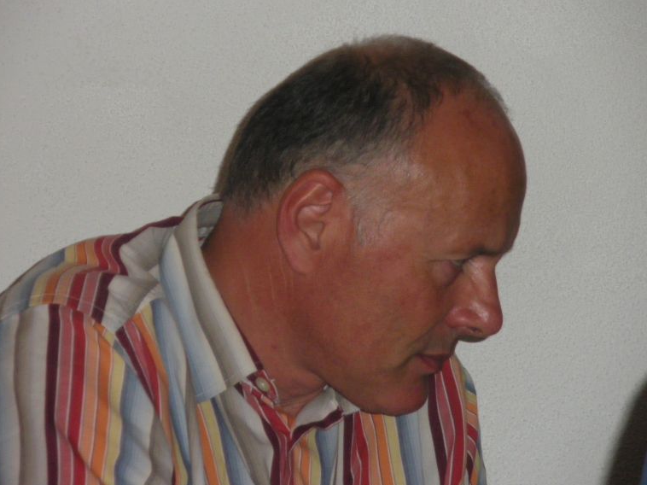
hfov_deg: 10.4
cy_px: 242
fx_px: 3550
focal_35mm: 190
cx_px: 319
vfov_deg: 7.8
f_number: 5.6
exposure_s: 1/250
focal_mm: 31.5
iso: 400
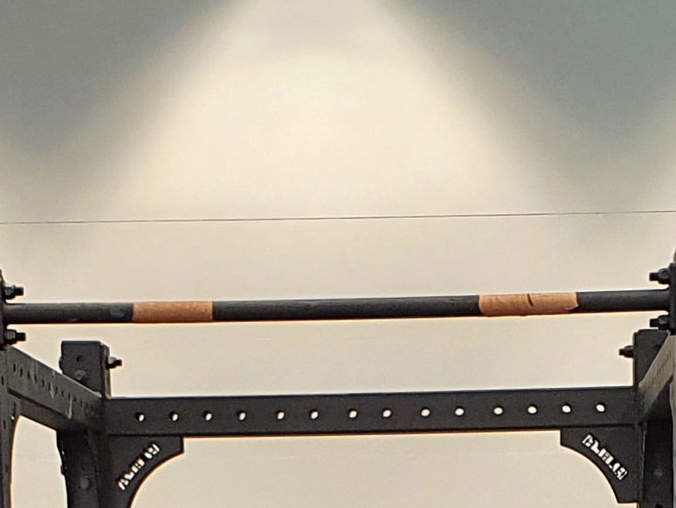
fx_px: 2618
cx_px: 361
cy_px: 1022
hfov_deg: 14.7
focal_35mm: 134
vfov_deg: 10.2
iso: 250
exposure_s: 1/50
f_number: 2.4
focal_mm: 4.3
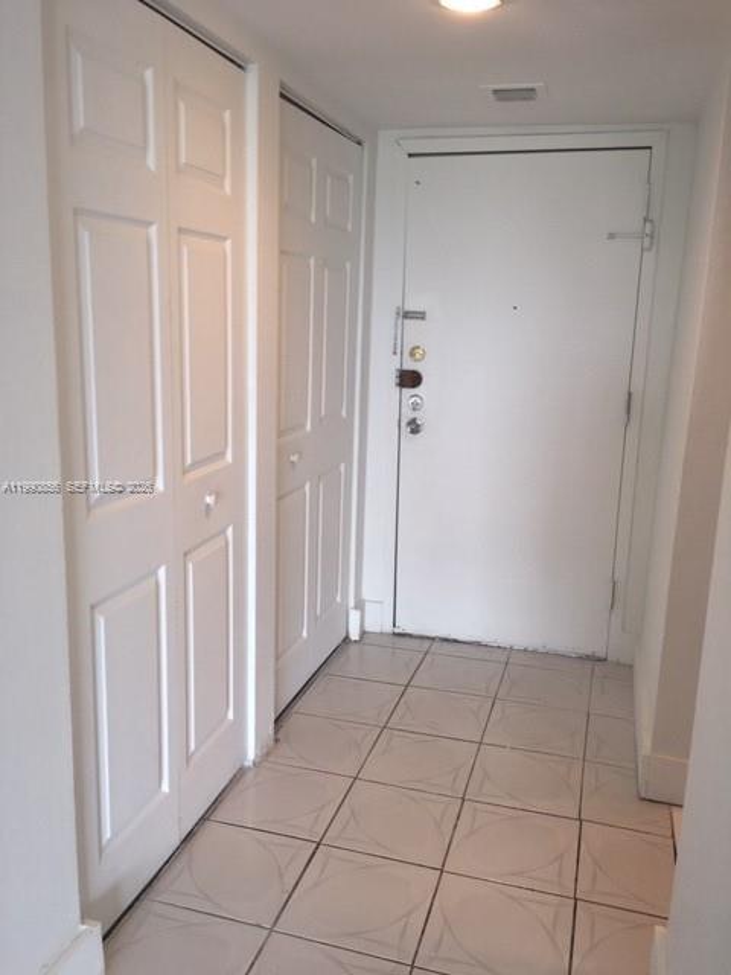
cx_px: 366
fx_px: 817
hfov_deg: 48.2
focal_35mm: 29
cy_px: 488
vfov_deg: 61.7
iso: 25
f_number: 2.2
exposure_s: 1/36
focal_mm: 4.15
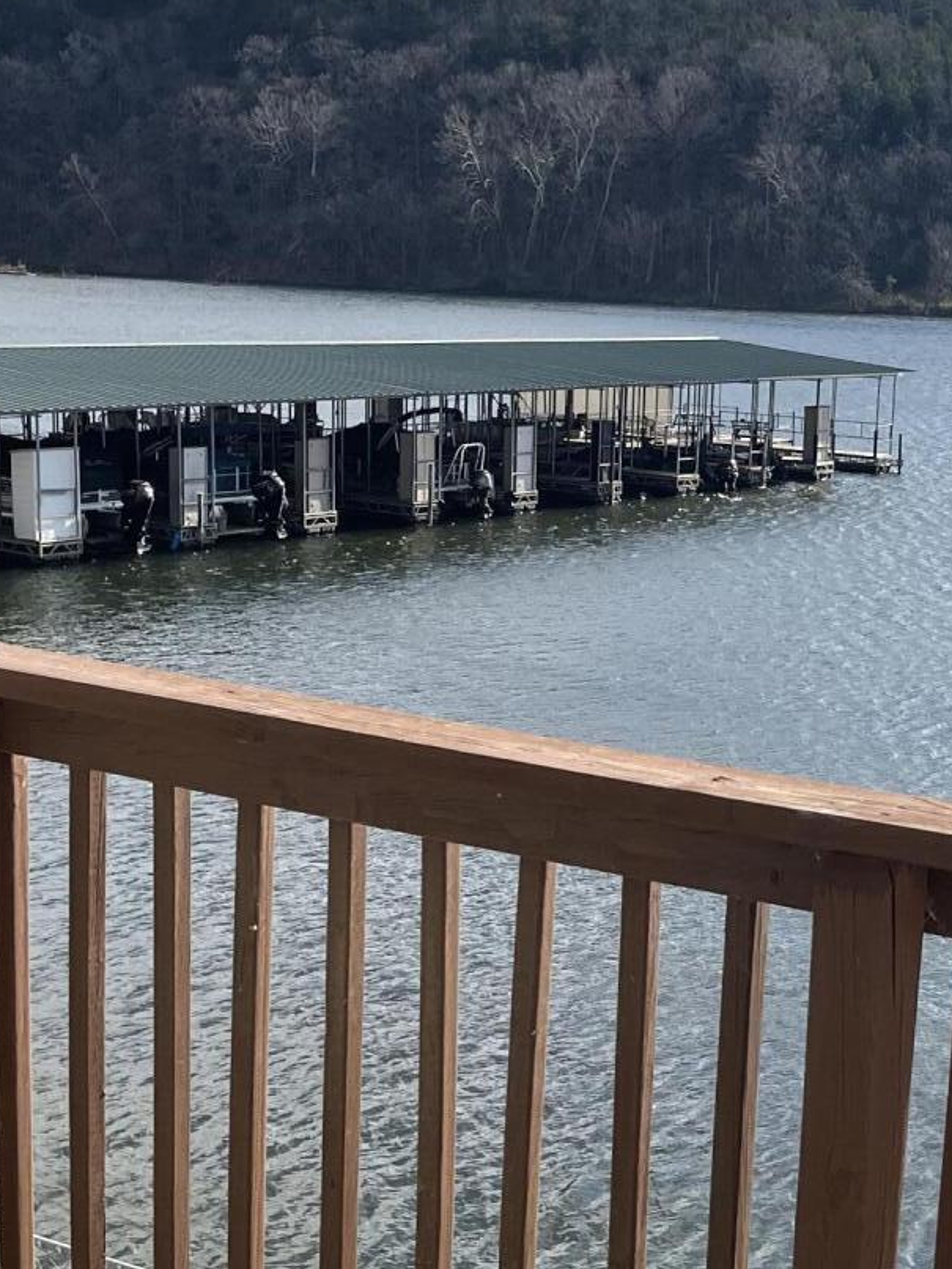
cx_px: 697
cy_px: 841
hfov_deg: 23.5
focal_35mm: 62
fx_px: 2272
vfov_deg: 31.0
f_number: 1.6
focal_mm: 5.1
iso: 32
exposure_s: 1/2857
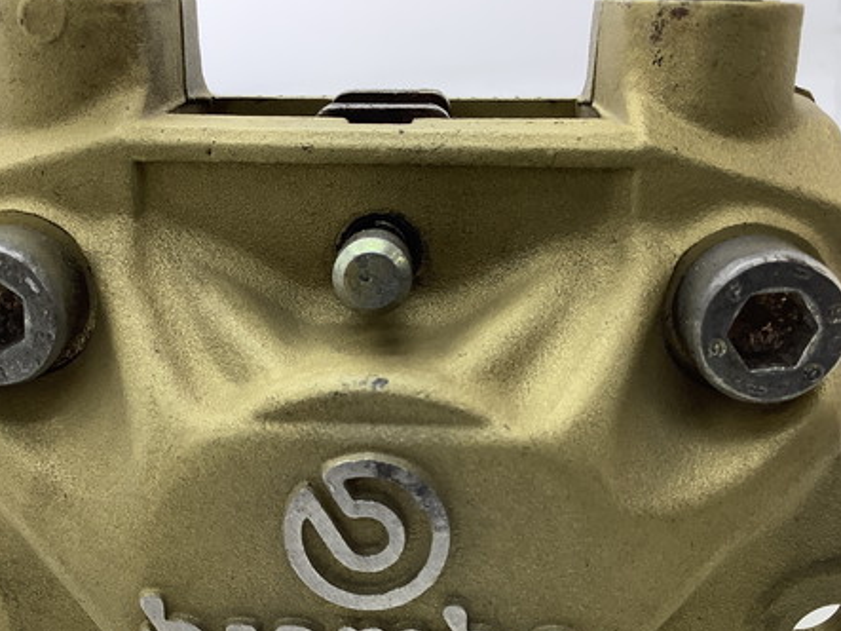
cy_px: 386
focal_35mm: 42
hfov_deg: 44.8
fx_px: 1020
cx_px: 382
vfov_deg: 34.2
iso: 64
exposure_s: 1/120
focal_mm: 3.3
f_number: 2.4
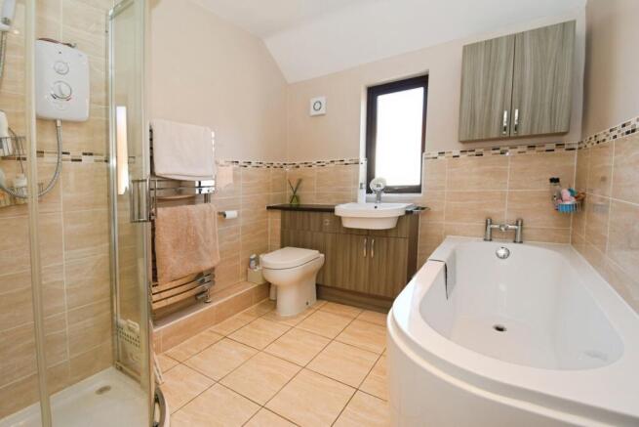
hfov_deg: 100.4
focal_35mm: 15
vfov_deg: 77.4
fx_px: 266
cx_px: 320
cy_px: 214
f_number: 7.1
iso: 800
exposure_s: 1/60
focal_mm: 10
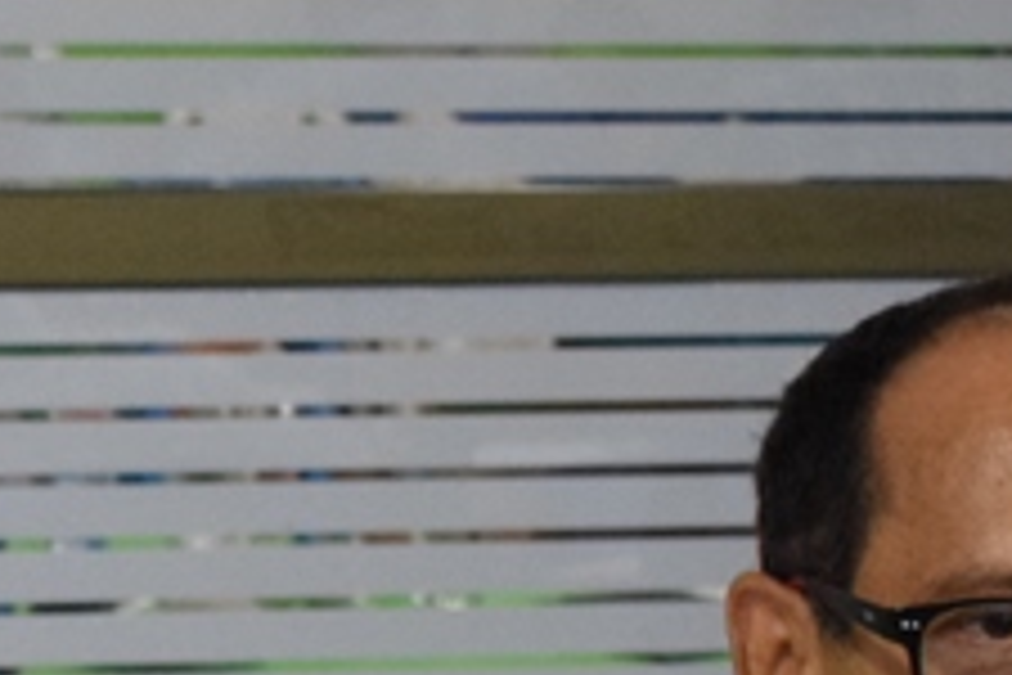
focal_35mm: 164
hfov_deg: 12.0
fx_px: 4610
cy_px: 956
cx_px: -504
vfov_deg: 8.2
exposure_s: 1/60
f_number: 3.8
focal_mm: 24
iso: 3200
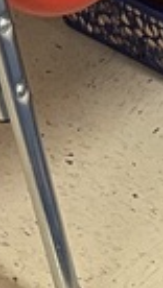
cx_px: 301
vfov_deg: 8.2
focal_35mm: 210
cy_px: 958
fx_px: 1608
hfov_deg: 5.7
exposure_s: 1/60
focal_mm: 4.2
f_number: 1.6
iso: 200
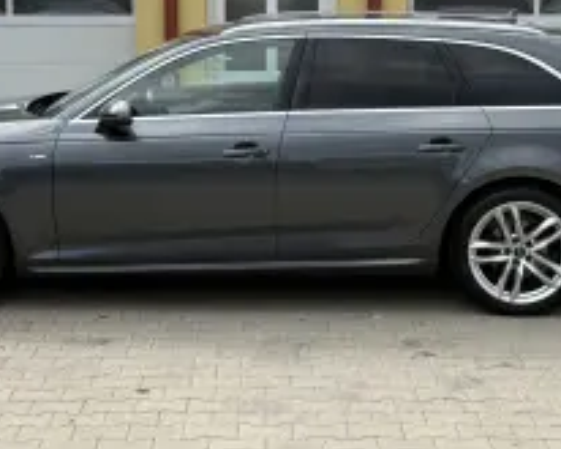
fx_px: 1362
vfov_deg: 18.6
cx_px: 256
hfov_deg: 23.3
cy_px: 112
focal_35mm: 82
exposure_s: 1/2976
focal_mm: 6.76
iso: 100
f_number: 1.78
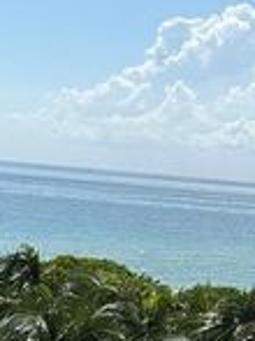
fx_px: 1072
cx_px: 185
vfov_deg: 18.0
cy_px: 208
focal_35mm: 109
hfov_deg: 13.5
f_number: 1.78
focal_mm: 6.86
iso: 80
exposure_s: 1/8929
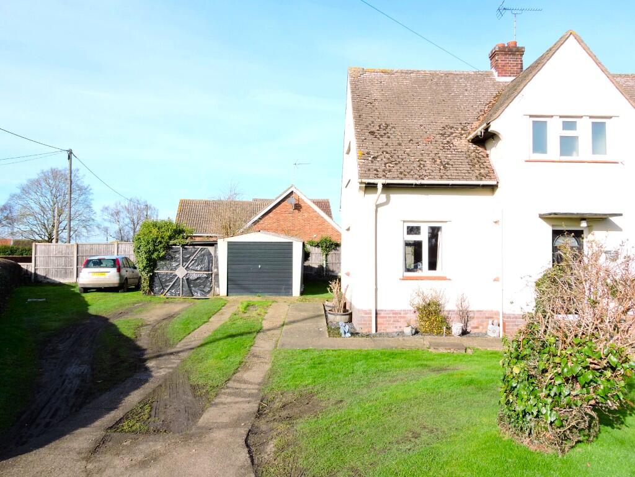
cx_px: 318
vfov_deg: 49.7
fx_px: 514
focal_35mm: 28
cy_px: 238
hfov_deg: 63.4
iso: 100
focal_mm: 5
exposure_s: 1/640
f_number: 3.5
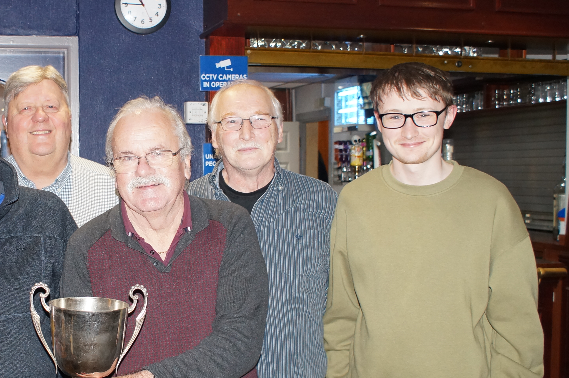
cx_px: 131
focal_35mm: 51
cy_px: 197
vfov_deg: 26.4
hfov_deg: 37.8
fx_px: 805
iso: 800
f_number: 4
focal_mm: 20
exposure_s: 1/60
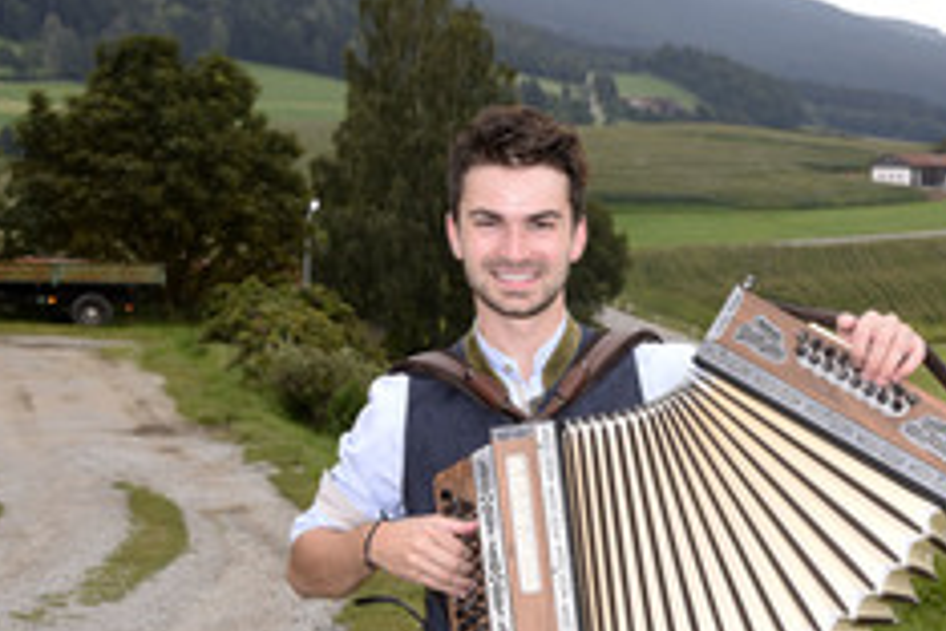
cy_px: 502
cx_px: 689
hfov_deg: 19.2
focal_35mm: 106
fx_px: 2785
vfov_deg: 12.9
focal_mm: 55
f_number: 9
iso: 320
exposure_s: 1/160
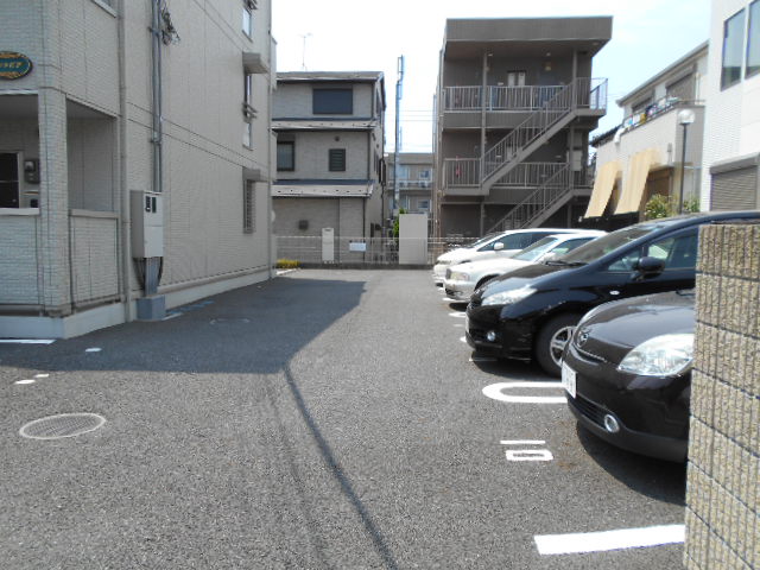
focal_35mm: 26
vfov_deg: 53.1
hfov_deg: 67.3
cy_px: 285
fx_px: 571
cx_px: 380
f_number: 3.2
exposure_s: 1/640
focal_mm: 4.6
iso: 80
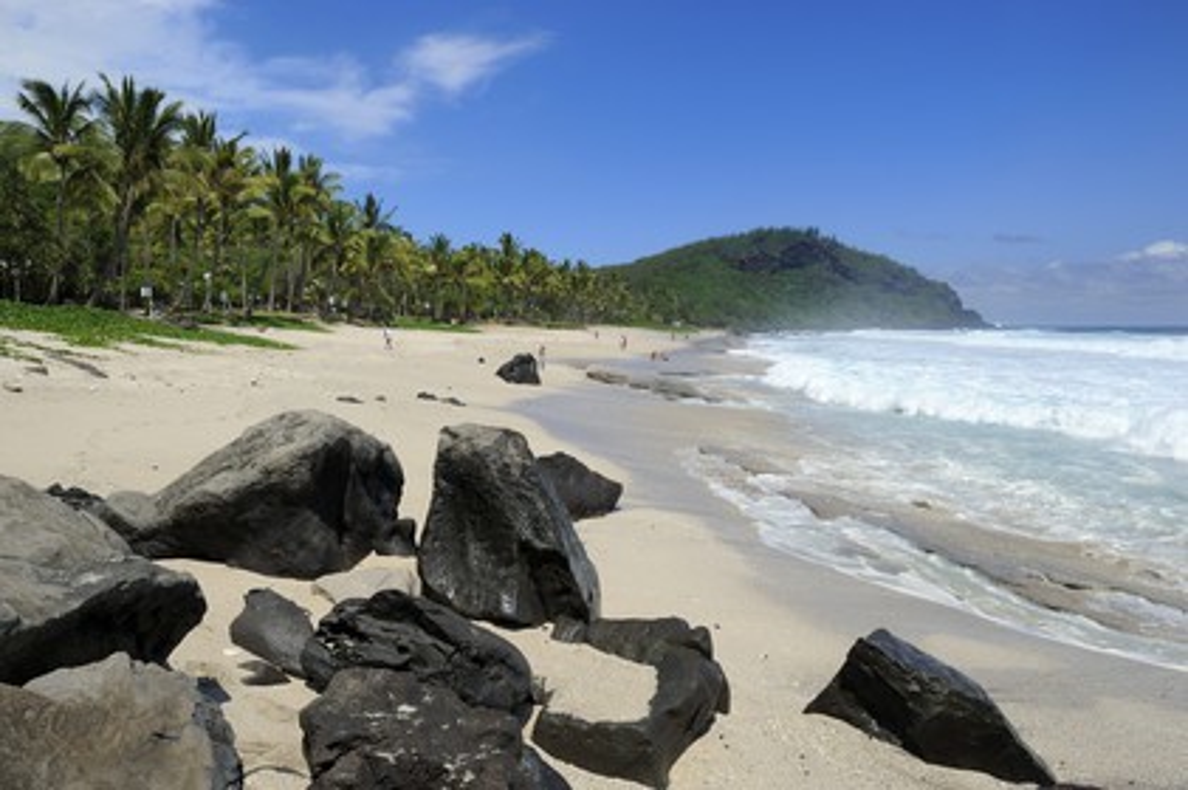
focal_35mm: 26
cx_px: 594
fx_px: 857
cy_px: 395
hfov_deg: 69.4
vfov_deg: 49.5
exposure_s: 1/400
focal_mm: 26
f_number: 11
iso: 200
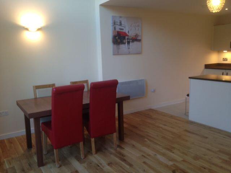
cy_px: 86
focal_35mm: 33
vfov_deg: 42.9
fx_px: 220
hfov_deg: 55.4
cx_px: 116
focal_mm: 4.12
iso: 50
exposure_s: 1/20
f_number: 2.4
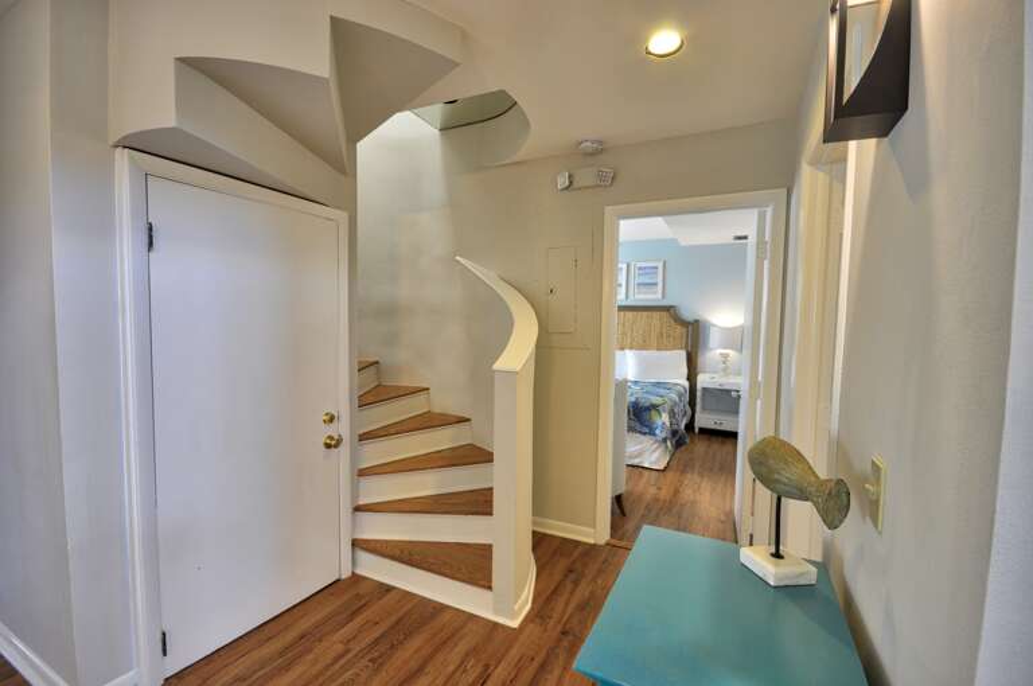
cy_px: 343
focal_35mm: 15
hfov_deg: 100.5
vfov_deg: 77.2
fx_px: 430
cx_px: 516
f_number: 8
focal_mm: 10
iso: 400
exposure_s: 1/20
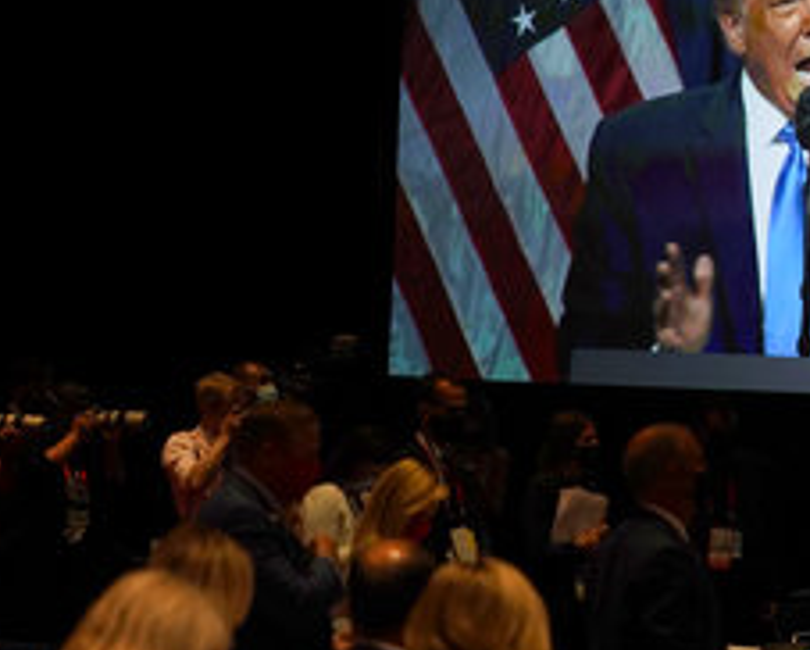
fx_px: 5279
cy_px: 280
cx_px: 856
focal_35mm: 220
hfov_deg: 8.7
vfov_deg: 7.0
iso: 2000
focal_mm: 104
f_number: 4
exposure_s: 1/400
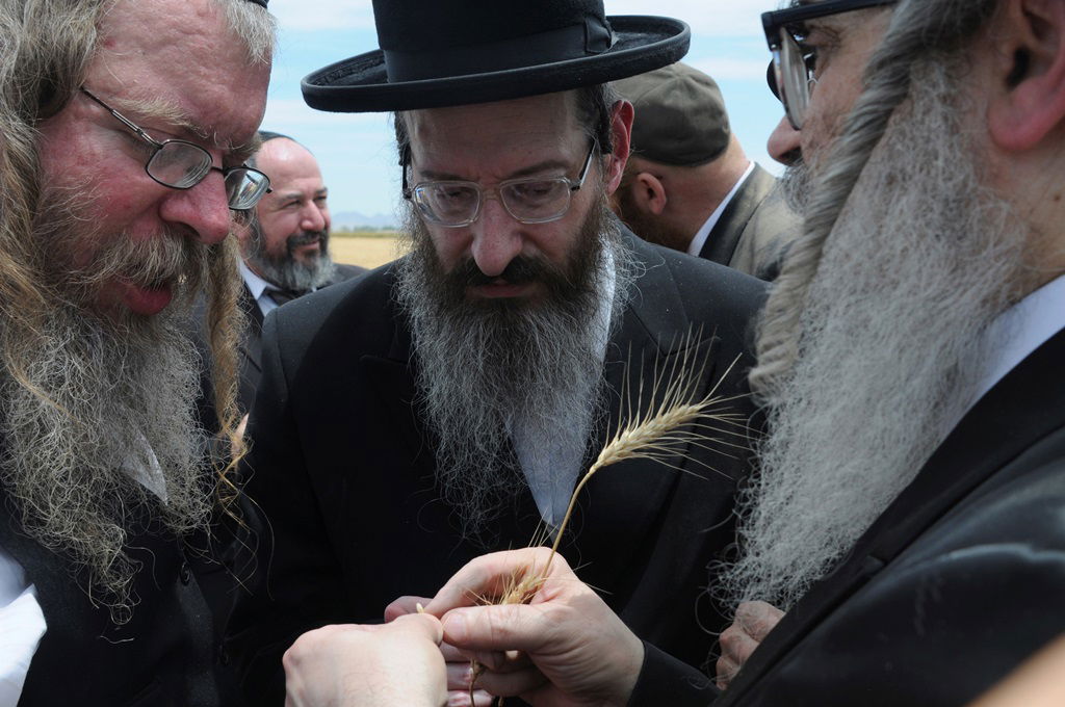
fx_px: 1241
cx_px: 532
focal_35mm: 42
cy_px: 354
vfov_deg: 31.8
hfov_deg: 46.5
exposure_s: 1/320
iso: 250
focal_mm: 28
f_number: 9
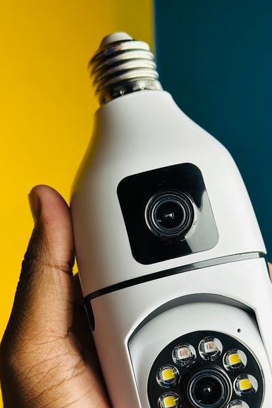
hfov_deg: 19.7
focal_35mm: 69
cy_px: 264
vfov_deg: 29.1
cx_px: 153
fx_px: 782
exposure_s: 1/84
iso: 125
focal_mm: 6.86
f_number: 1.78
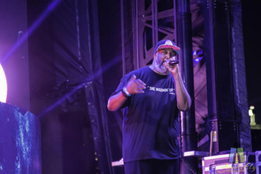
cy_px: 87
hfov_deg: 12.2
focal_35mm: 168
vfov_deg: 8.2
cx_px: 130
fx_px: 1218
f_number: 5.6
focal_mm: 112
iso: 4000
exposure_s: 1/60
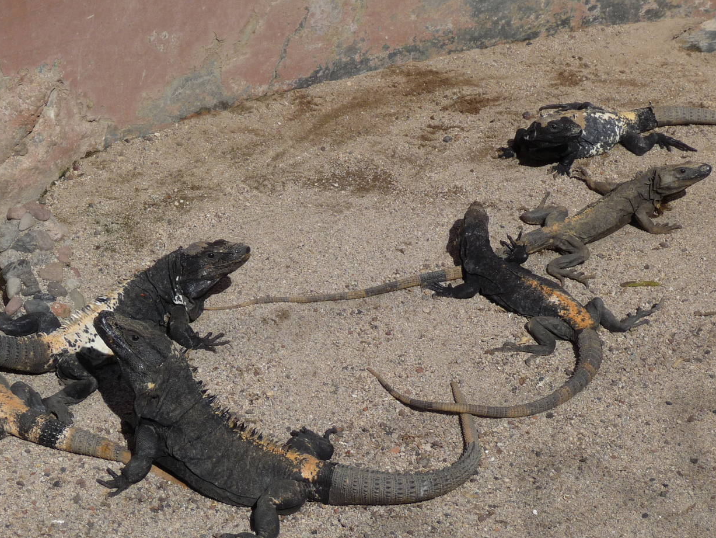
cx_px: 292
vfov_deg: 10.2
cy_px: 330
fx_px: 3021
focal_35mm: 146
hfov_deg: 13.5
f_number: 4.7
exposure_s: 1/1300
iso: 100
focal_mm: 19.1
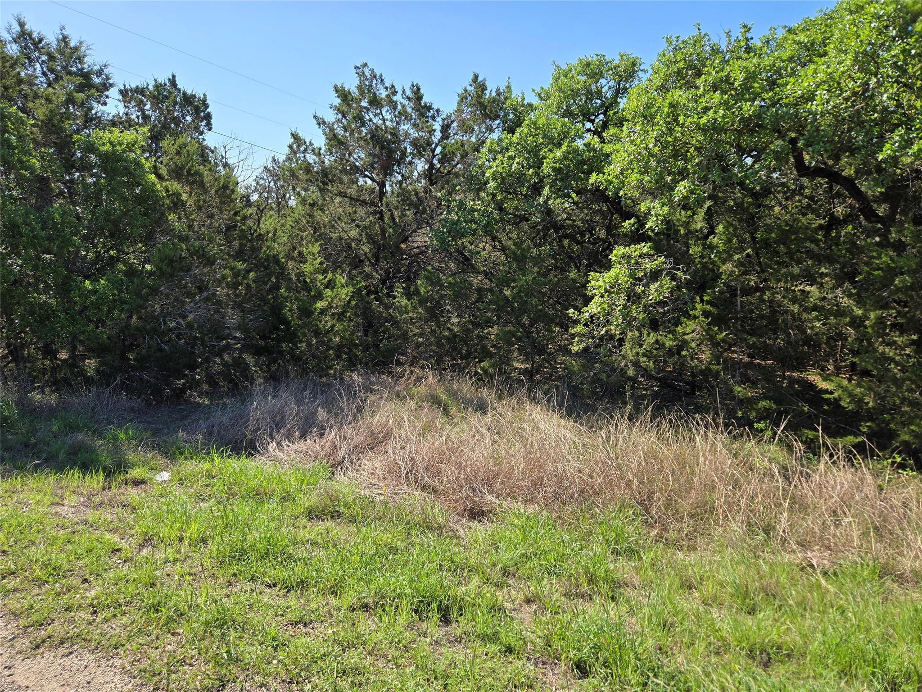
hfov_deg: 73.9
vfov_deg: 58.9
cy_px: 346
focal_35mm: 23
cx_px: 461
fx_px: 613
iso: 25
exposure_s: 1/1252
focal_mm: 5.4
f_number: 1.8
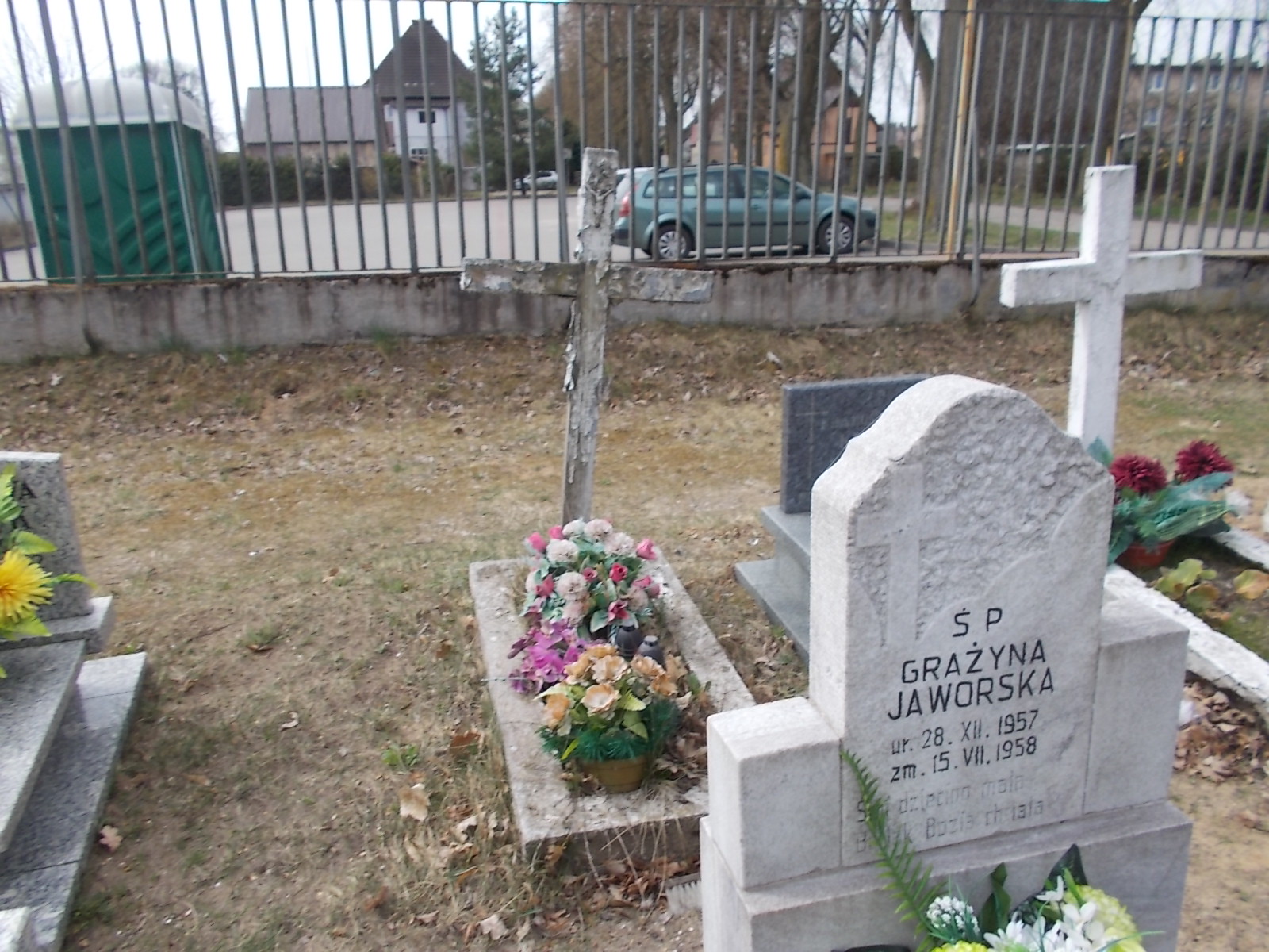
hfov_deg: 67.3
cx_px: 634
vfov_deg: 53.1
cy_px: 476
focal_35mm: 26
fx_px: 953
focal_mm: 4.6
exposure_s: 1/80
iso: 80
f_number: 8
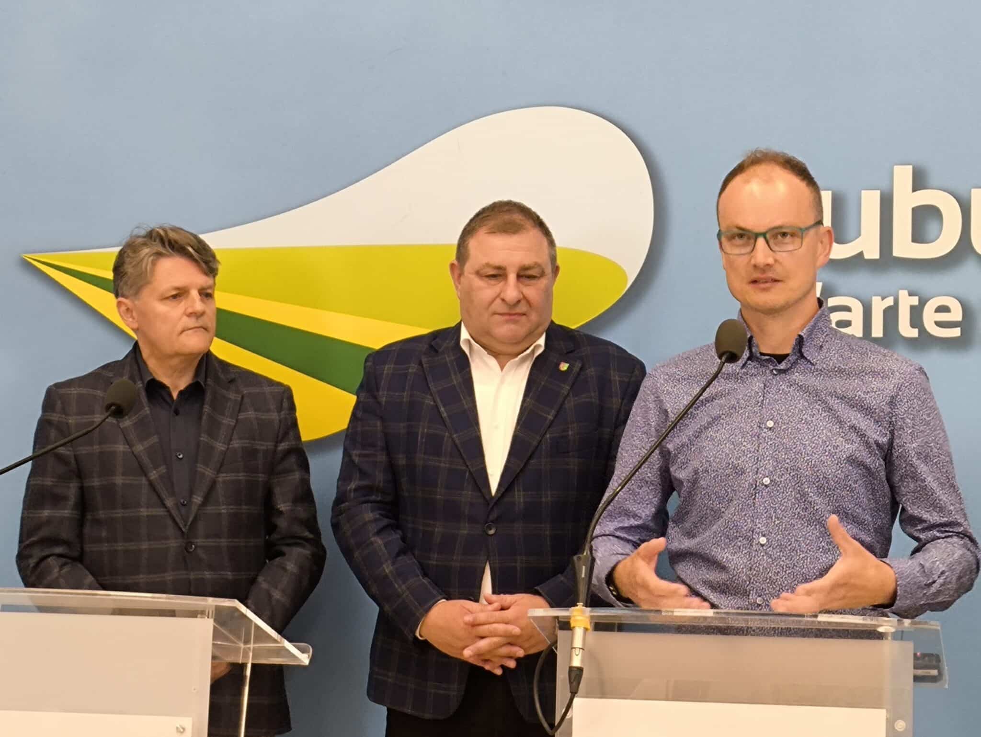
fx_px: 2637
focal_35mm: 93
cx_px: 490
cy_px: 368
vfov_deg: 15.9
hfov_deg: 21.1
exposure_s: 1/50
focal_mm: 4.71
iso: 160
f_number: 1.7
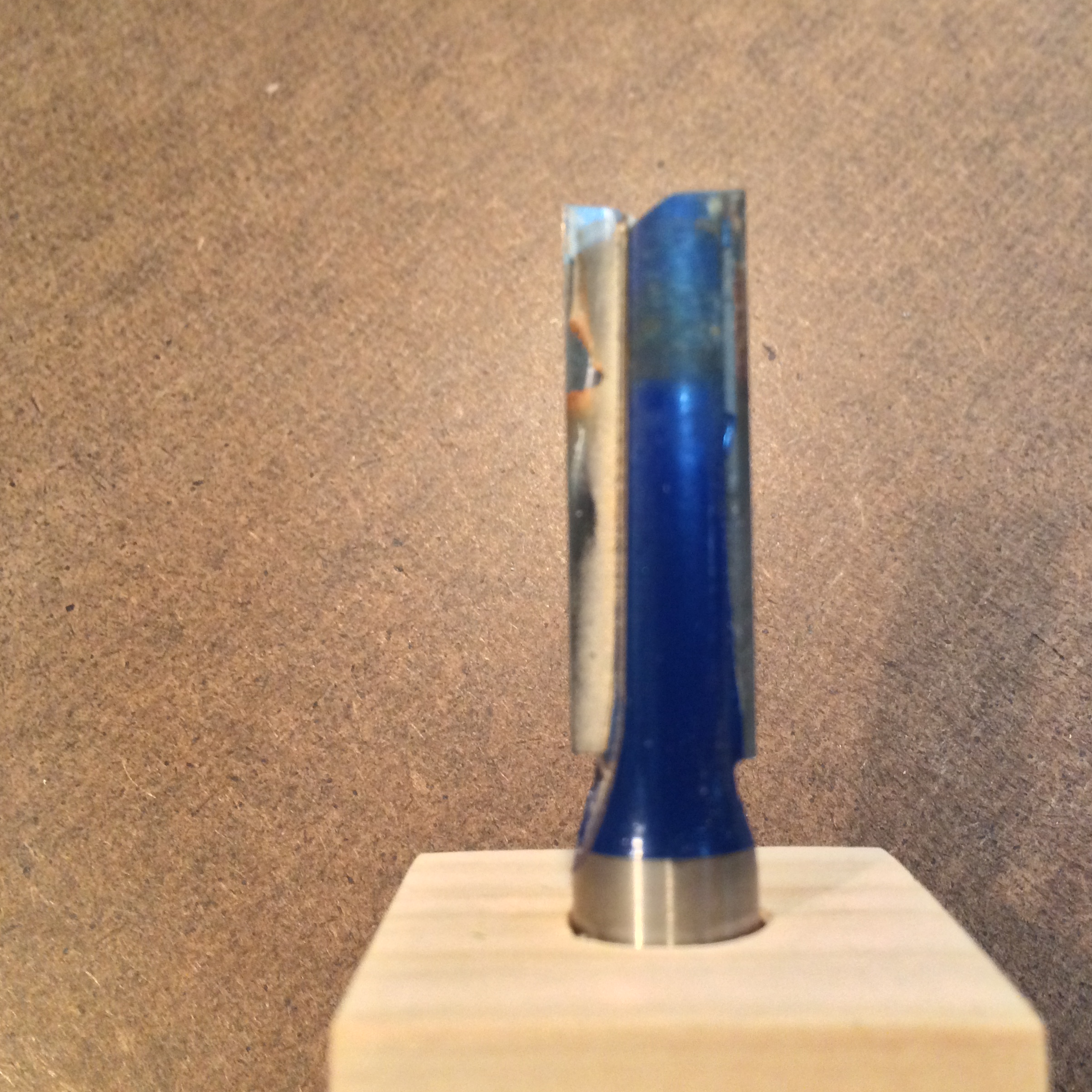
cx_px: 605
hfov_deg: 47.1
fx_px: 1249
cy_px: 539
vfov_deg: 47.2
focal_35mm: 35
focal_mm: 4.15
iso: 250
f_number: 2.2
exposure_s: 1/30
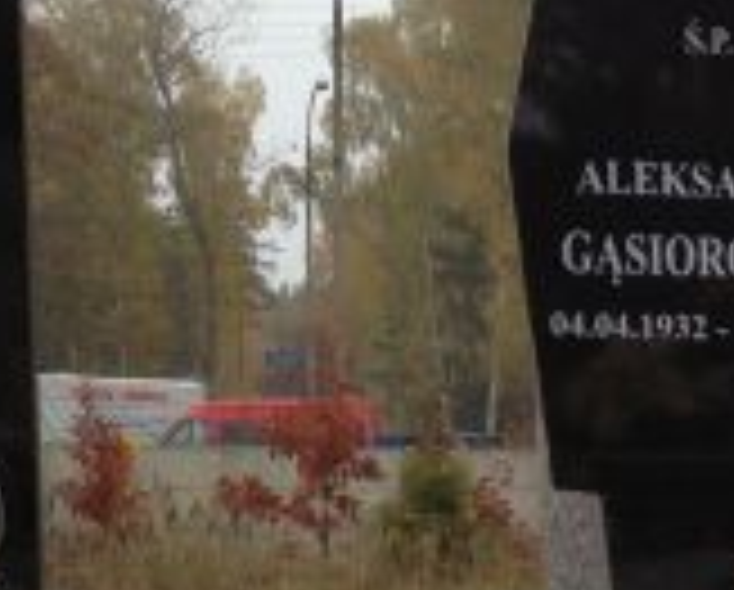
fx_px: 2916
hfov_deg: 13.3
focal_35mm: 134
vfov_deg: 11.2
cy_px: 779
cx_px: 1198
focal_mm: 4.28
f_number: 2.4
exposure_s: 1/182
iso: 50
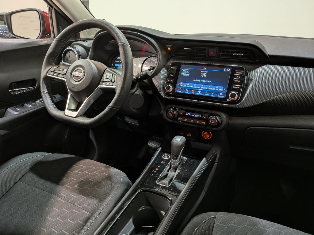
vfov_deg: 56.8
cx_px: 157
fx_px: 218
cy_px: 118
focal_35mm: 24
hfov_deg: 71.6
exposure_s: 1/24
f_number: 1.7
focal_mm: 4.53
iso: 43
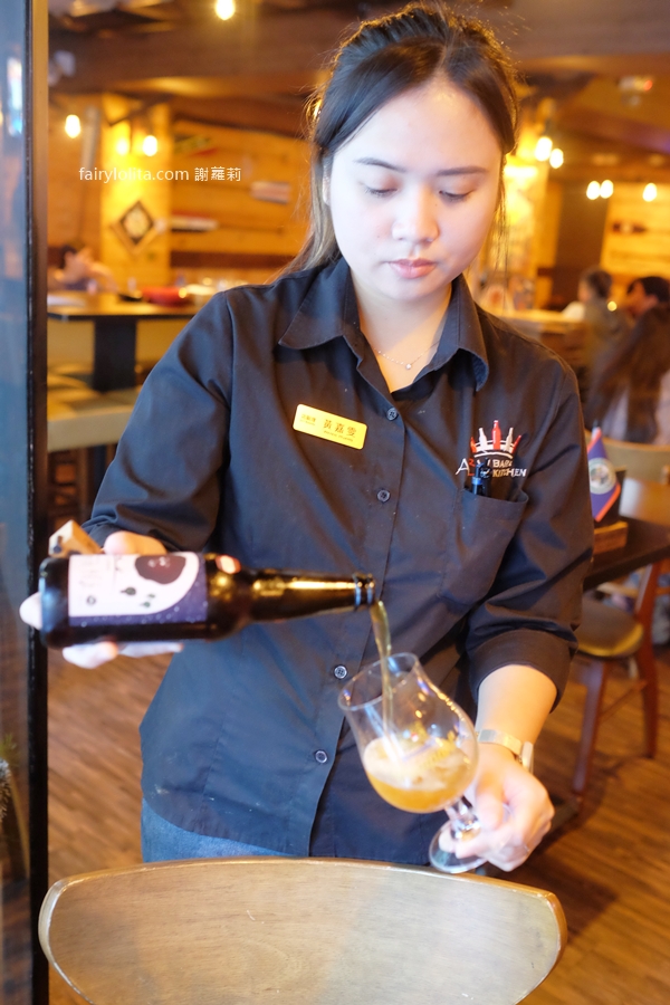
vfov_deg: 54.4
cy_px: 502
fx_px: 977
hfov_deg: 37.9
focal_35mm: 35
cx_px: 335
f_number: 2.5
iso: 3200
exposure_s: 1/28
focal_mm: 23
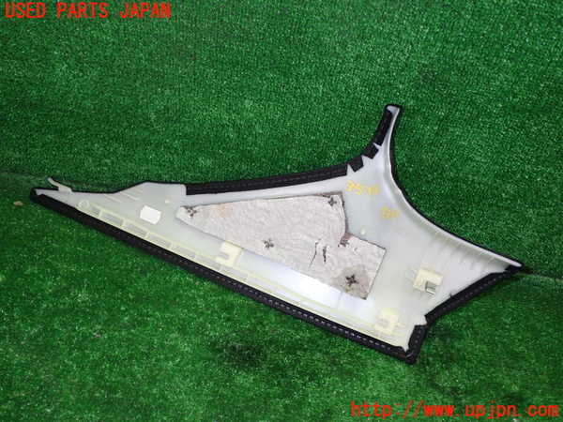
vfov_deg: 44.2
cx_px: 282
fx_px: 520
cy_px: 211
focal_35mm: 32
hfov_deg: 56.8
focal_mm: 5.79
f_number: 2.4
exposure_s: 1/30
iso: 200
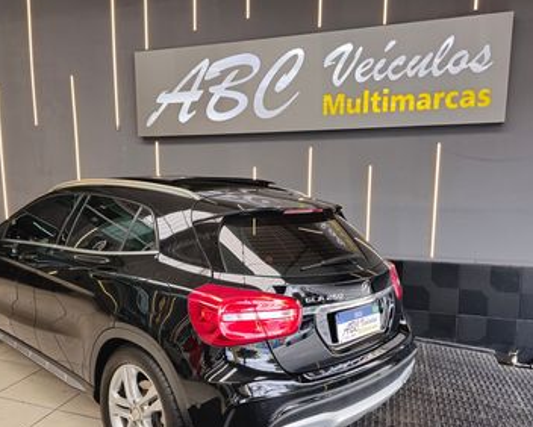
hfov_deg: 58.4
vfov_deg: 48.3
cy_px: 253
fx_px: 474
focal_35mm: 30
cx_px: 218
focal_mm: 6.3
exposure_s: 1/127
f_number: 1.7
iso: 20
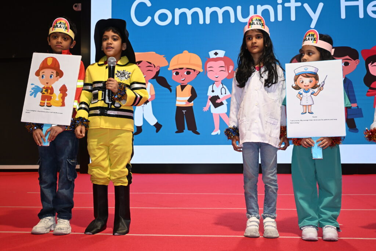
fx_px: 431
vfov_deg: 32.5
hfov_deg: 47.1
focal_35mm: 41
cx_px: 188
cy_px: 126
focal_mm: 27.5
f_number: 4.5
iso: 640
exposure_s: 1/60
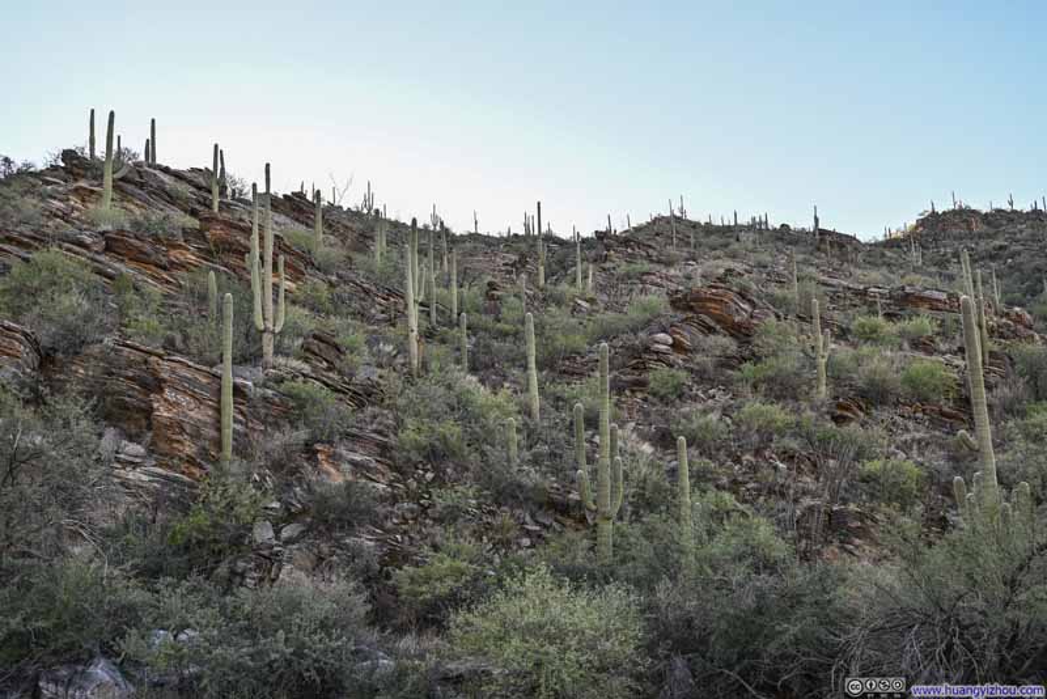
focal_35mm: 31
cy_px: 350
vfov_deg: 42.4
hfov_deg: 60.3
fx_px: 902
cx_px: 524
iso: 100
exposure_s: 1/200
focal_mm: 31
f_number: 4.5
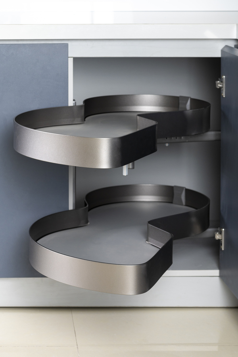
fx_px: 1043
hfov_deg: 13.0
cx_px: 119
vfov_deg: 19.5
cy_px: 178
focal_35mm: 105
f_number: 8
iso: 800
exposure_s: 1/200
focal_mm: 105
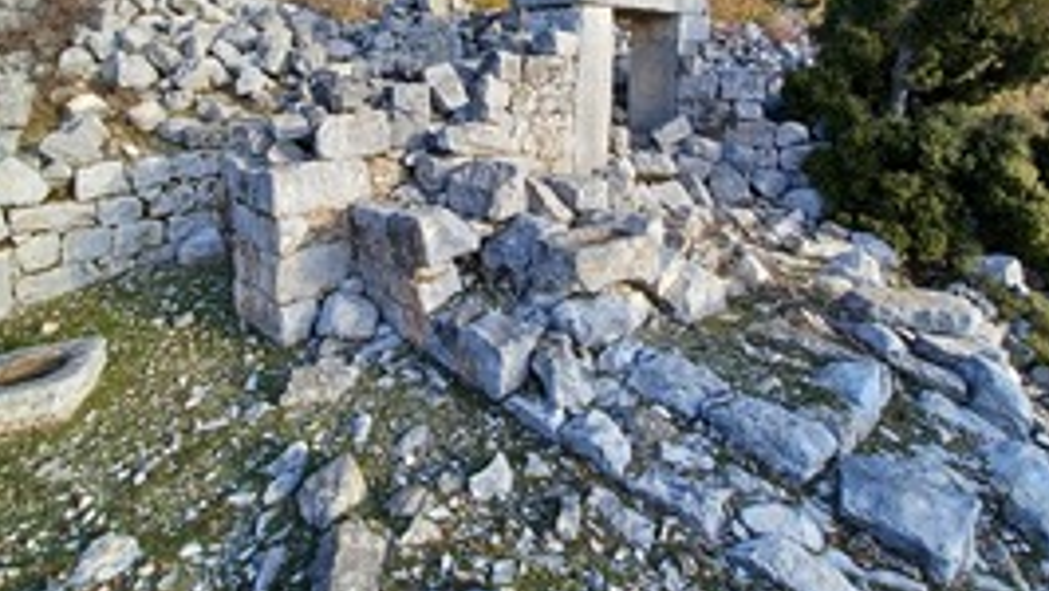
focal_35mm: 19
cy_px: 118
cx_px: 448
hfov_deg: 88.9
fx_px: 529
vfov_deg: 54.4
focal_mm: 1.42
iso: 40
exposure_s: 1/373
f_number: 2.2
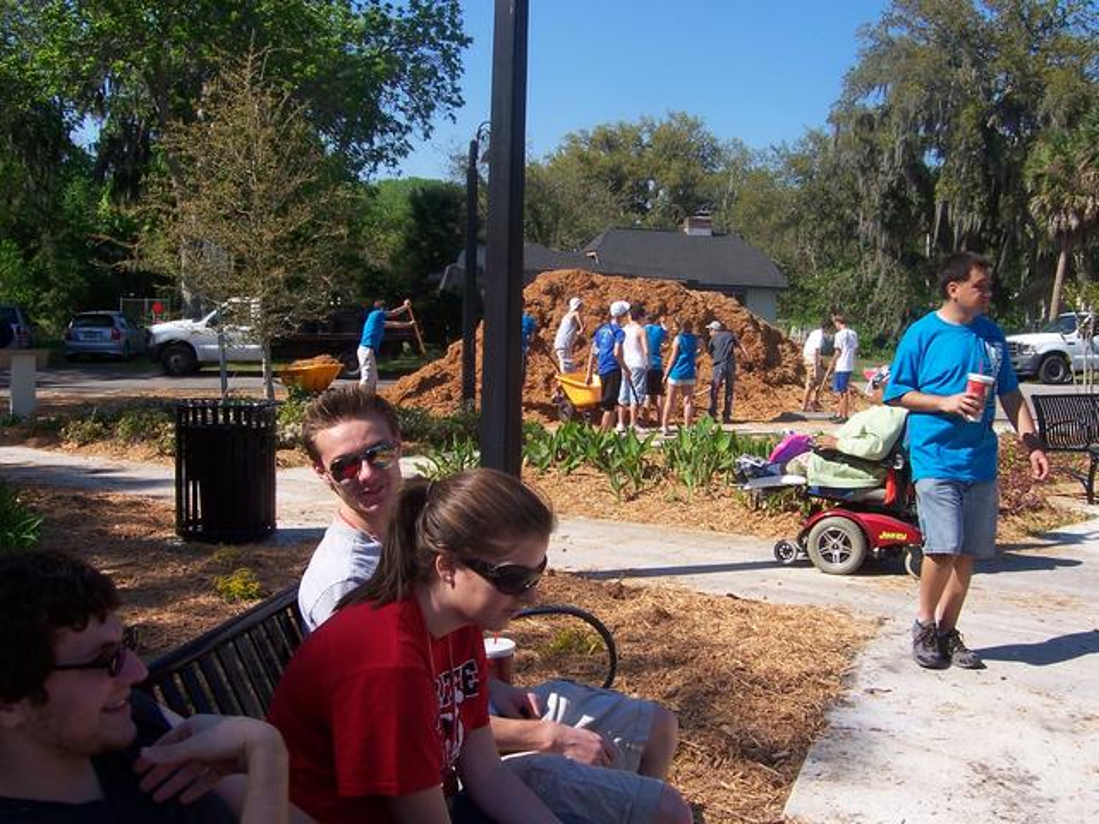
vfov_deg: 39.7
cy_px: 412
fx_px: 1143
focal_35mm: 36
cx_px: 550
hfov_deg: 51.4
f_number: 4.8
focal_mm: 6
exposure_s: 1/500
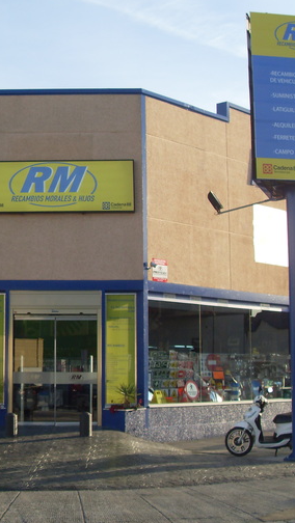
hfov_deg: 20.0
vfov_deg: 34.9
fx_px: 833
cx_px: 84
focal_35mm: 60
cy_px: 238
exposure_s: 1/125
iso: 80
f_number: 7
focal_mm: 6.3
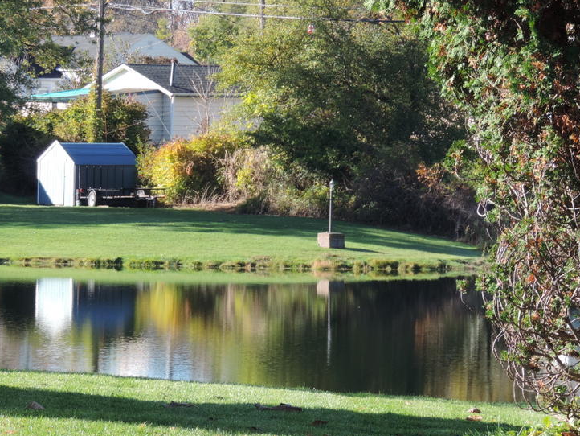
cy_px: 183
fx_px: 4039
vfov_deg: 6.2
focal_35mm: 241
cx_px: 199
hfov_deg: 8.2
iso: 80
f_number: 4.5
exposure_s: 1/125
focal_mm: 30.3
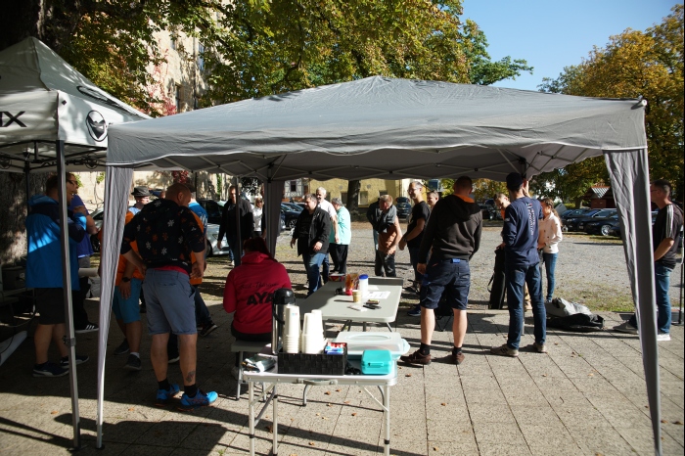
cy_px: 228
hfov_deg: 73.8
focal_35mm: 24
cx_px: 342
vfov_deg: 53.1
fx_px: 456
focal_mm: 24
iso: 200
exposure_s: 1/640
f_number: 4.5
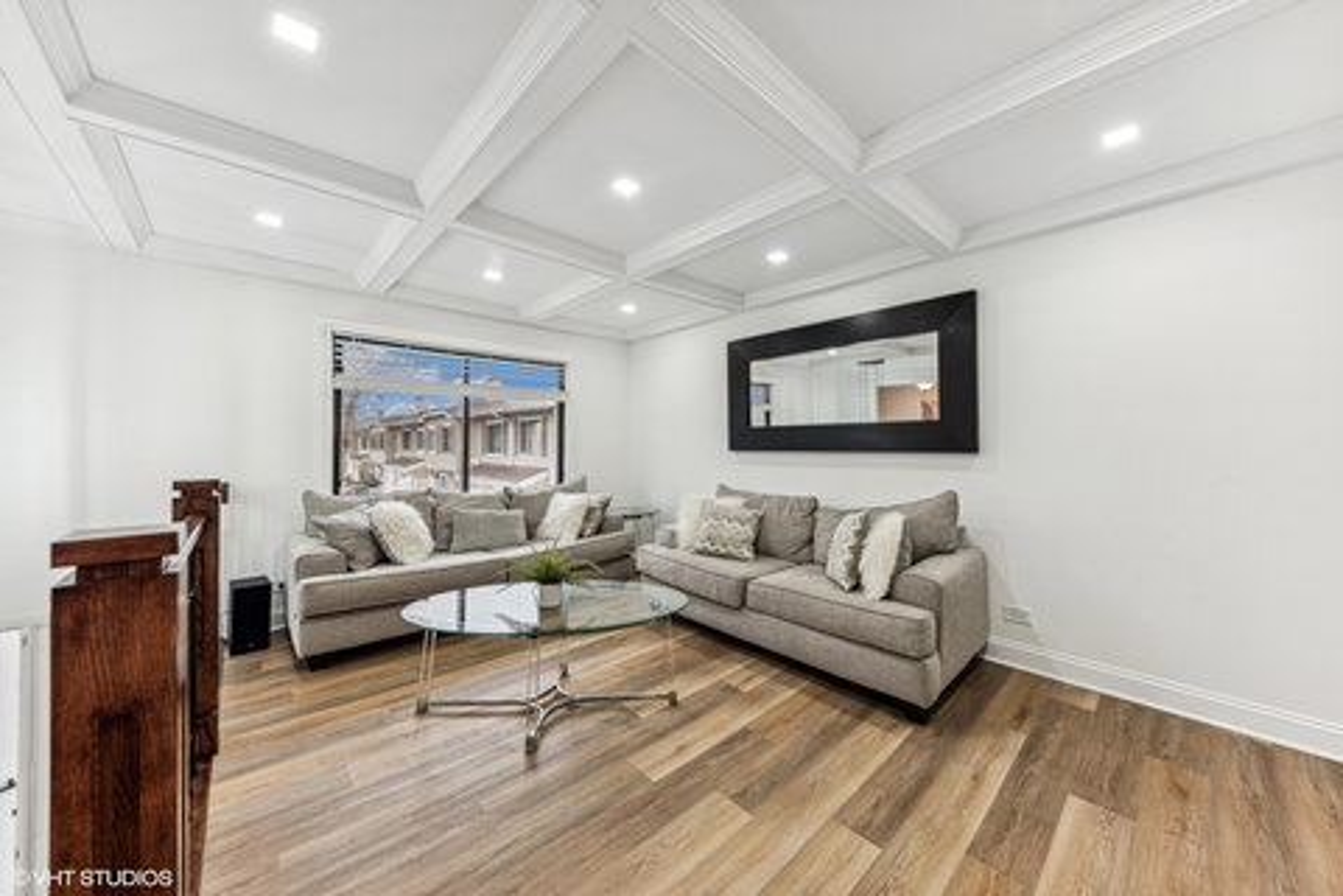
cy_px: 448
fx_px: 448
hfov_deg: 112.6
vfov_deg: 90.0
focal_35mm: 12
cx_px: 672
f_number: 8
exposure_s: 1/15
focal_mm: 12
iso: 200
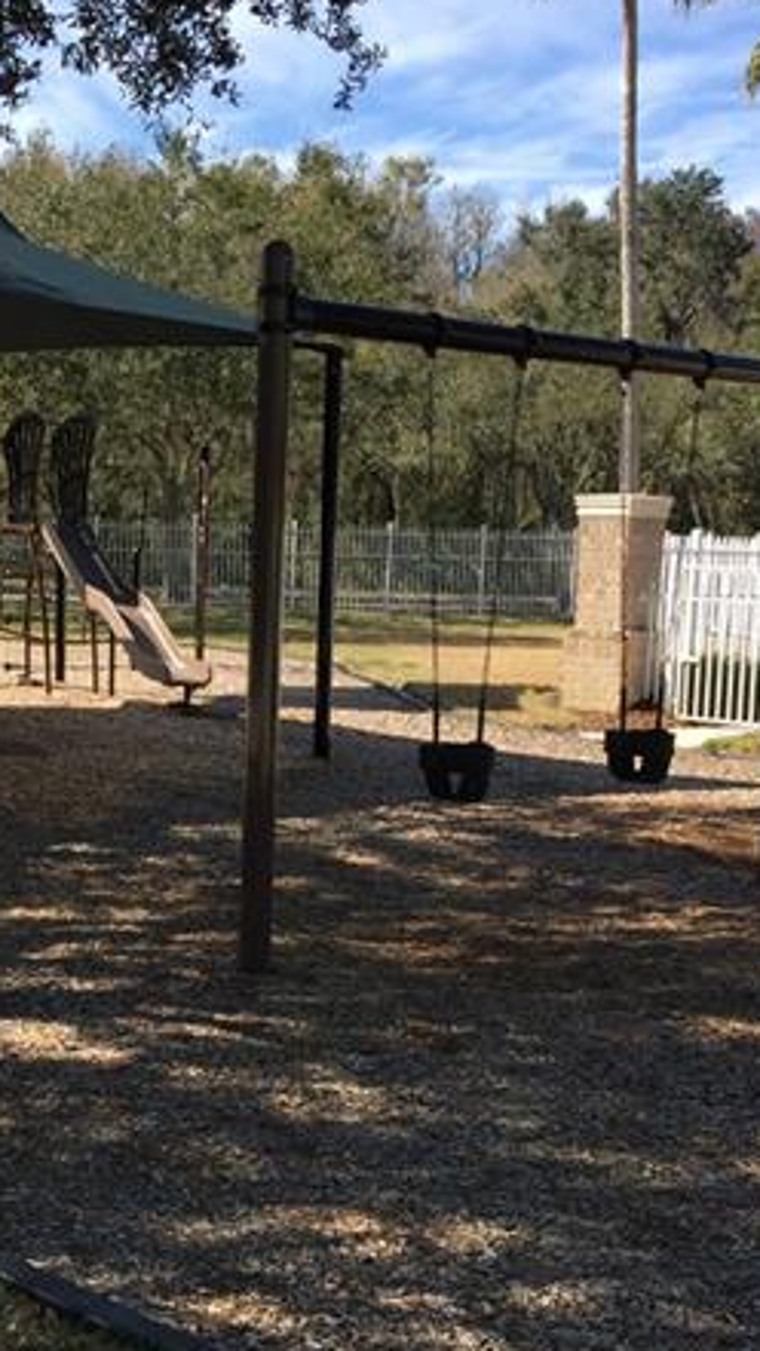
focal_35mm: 55
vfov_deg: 37.7
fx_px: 1971
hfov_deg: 21.6
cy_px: 818
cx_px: 162
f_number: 2.2
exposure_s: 1/989
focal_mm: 4.15
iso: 32
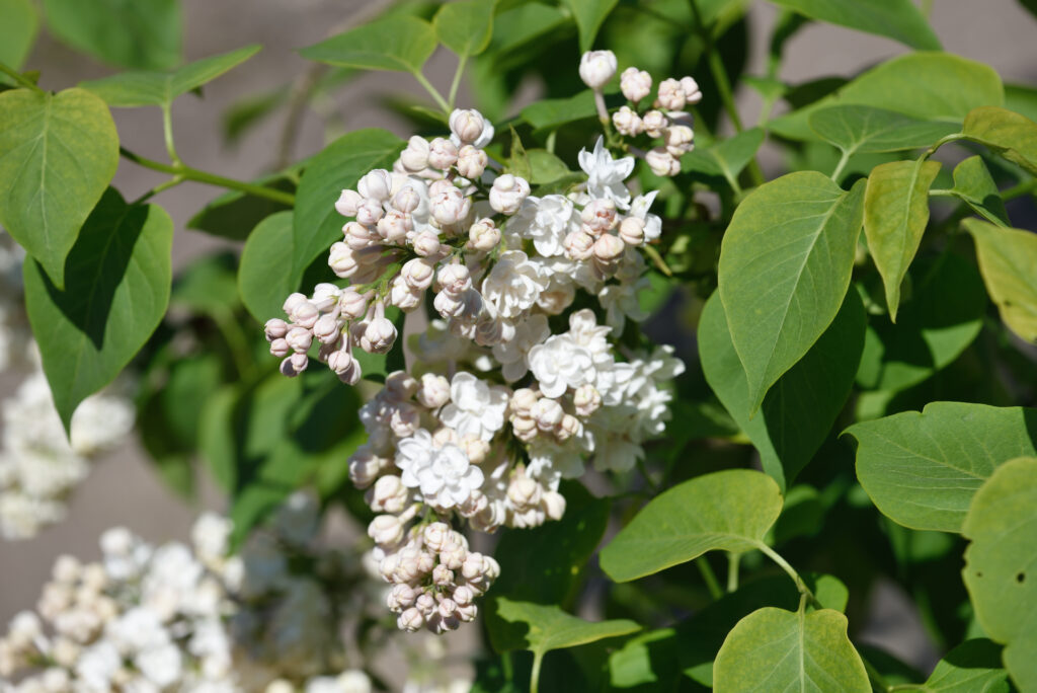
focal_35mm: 135
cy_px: 346
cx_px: 518
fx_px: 3891
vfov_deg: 10.2
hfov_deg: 15.2
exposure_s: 1/800
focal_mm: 135
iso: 200
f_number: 8
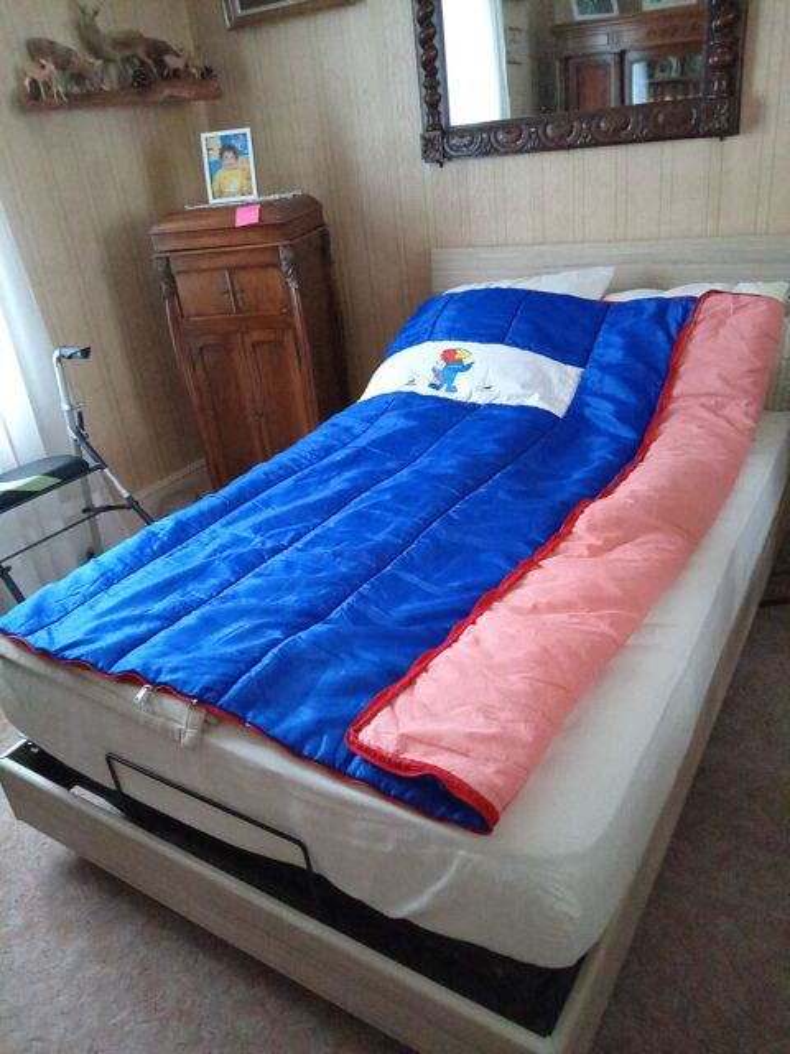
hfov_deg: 53.1
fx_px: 791
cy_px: 527
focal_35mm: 26
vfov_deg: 67.3
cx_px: 395
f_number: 1.8
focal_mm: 4.25
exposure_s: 1/16.7
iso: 2573
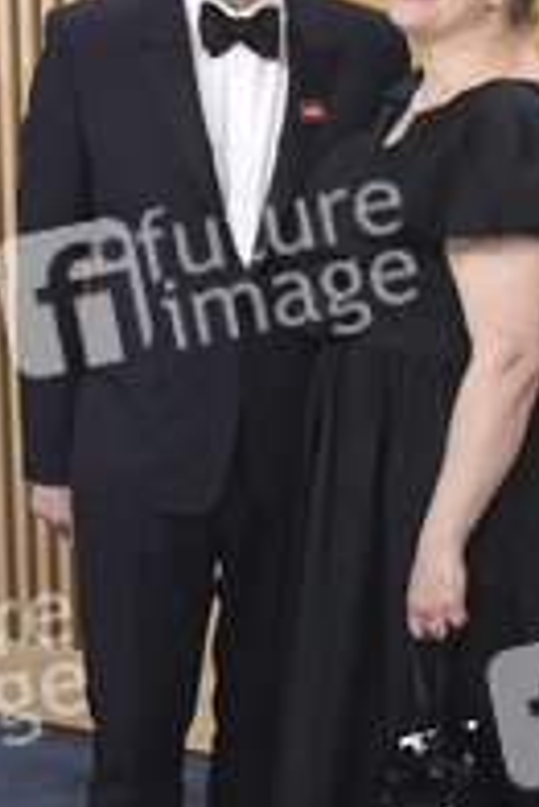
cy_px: 486
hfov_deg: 14.0
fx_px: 2197
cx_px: 327
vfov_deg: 20.8
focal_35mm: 98
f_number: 5
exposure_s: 1/250
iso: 2500
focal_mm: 48
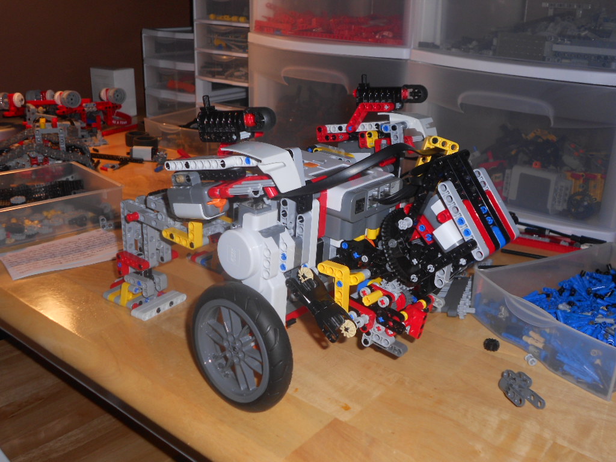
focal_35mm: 37
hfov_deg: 50.1
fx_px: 658
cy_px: 231
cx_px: 308
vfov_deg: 38.7
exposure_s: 1/30
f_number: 3.9
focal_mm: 6.7
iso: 80
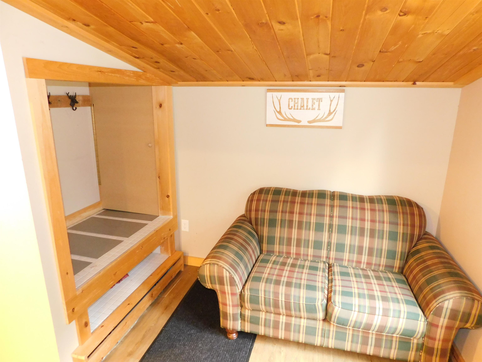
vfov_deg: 58.9
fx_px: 320
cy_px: 181
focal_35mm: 23
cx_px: 241
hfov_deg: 73.9
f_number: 3
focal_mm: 4
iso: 560
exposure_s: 1/8
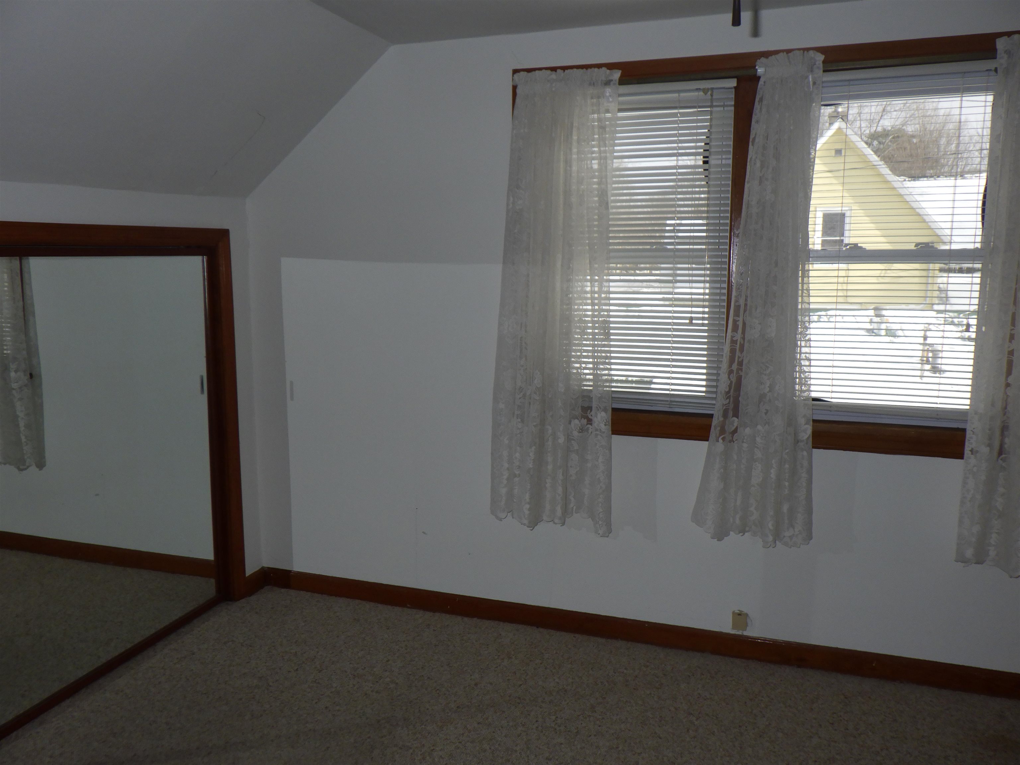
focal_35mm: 28
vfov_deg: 49.7
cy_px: 382
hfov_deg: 63.4
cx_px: 510
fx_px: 825
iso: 125
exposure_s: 1/250
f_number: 4.2
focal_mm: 5
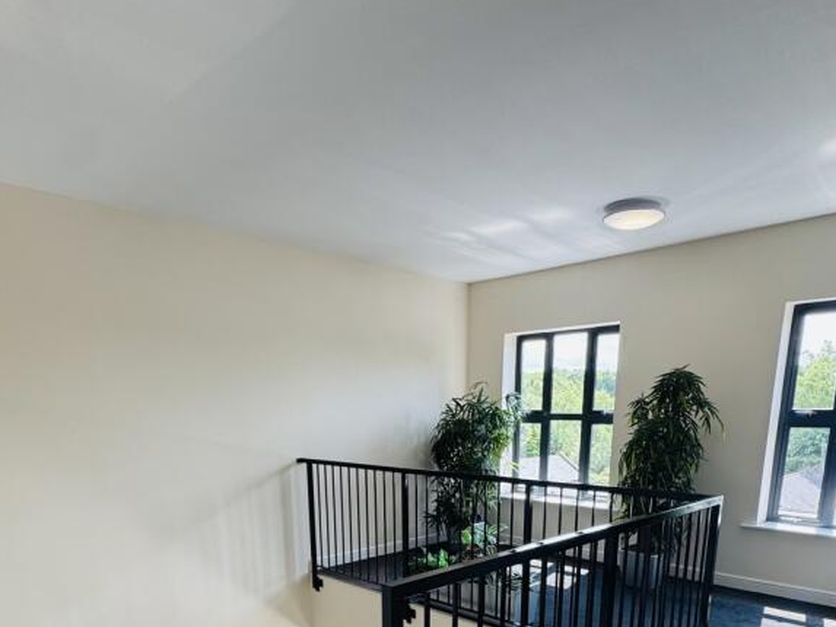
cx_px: 417
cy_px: 550
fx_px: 604
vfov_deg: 49.6
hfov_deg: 69.4
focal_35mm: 25
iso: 40
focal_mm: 2.22
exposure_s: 1/100
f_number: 2.2
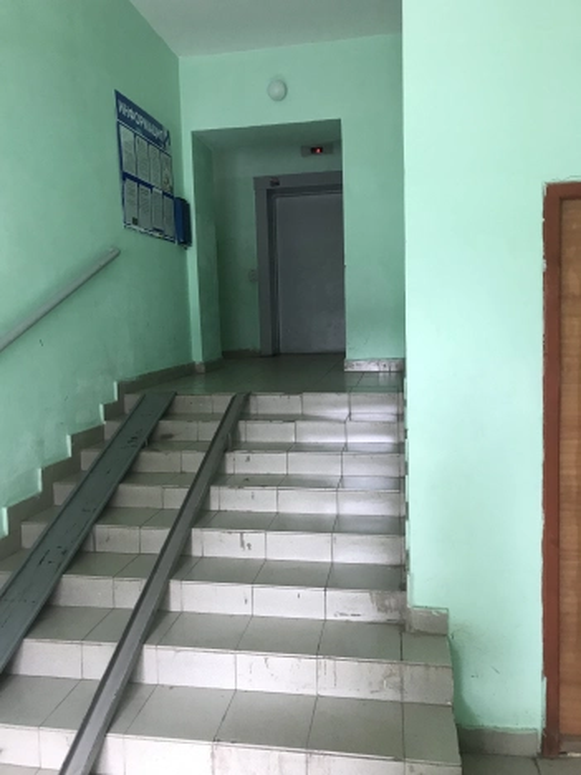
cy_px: 388
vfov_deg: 63.4
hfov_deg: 49.7
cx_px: 290
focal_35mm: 28
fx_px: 627
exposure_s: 1/25
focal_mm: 3.99
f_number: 1.8
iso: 40
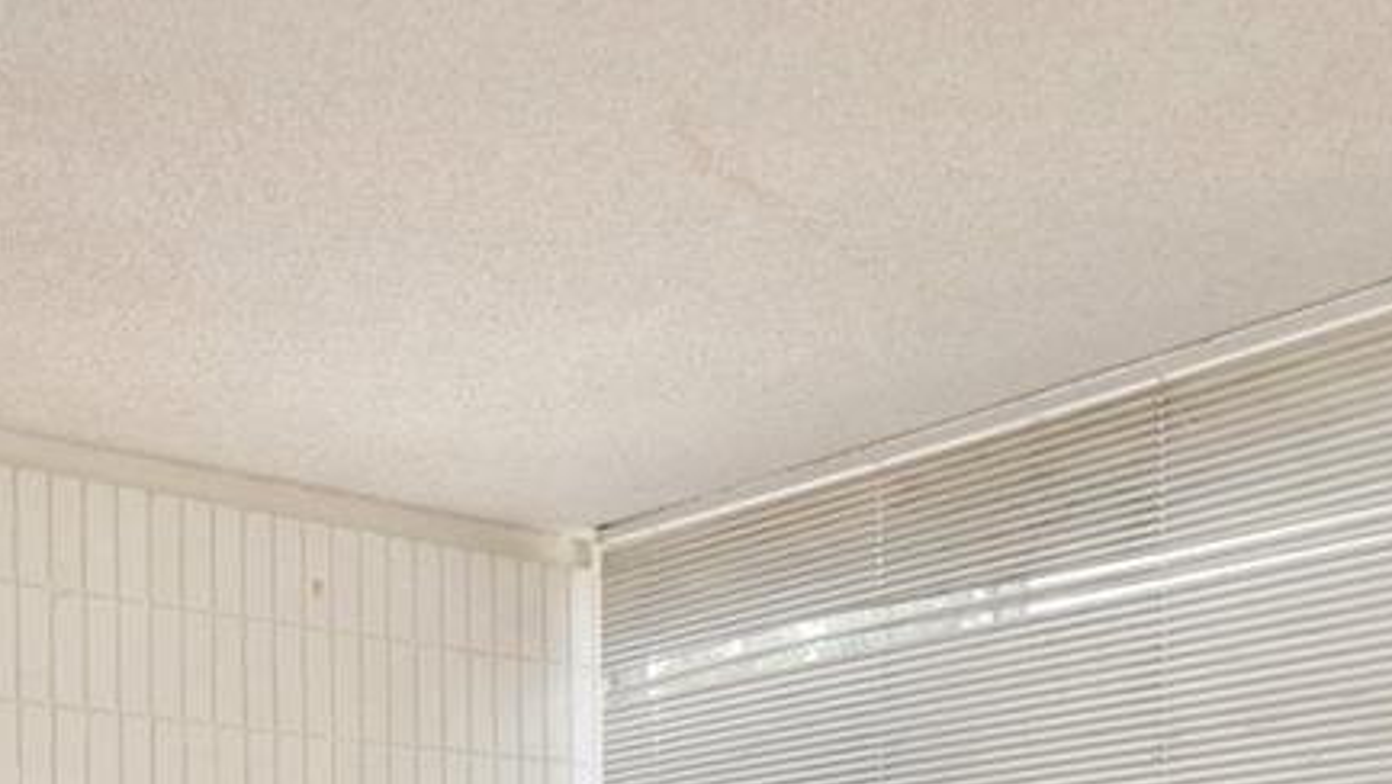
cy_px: 1118
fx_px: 2142
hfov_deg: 34.4
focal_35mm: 58
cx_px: 196
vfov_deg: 18.7
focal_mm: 10
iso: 400
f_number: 8
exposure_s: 1/13
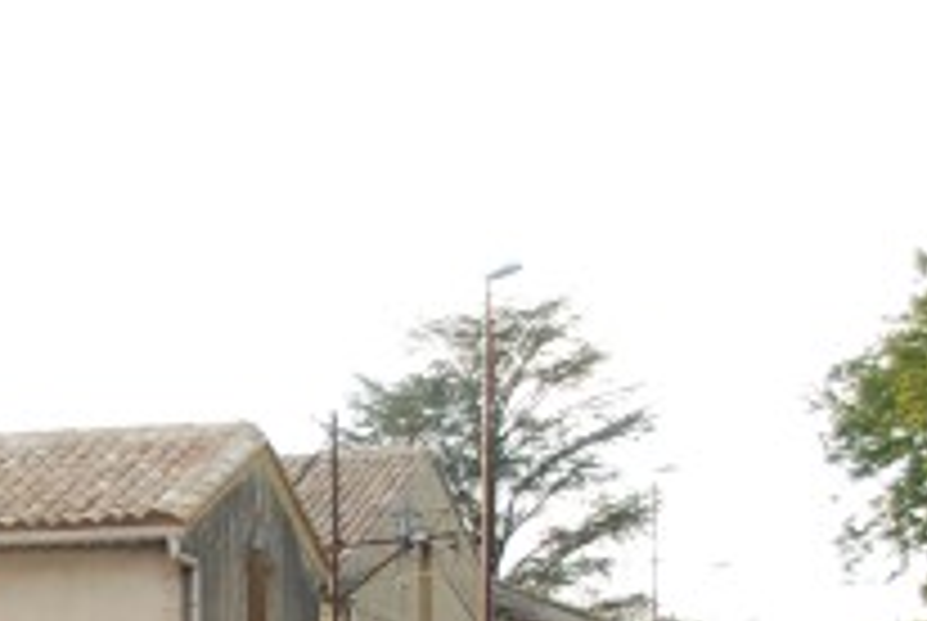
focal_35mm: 128
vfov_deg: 10.4
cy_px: 934
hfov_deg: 15.1
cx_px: -342
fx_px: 3301
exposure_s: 1/60
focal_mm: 22
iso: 220
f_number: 4
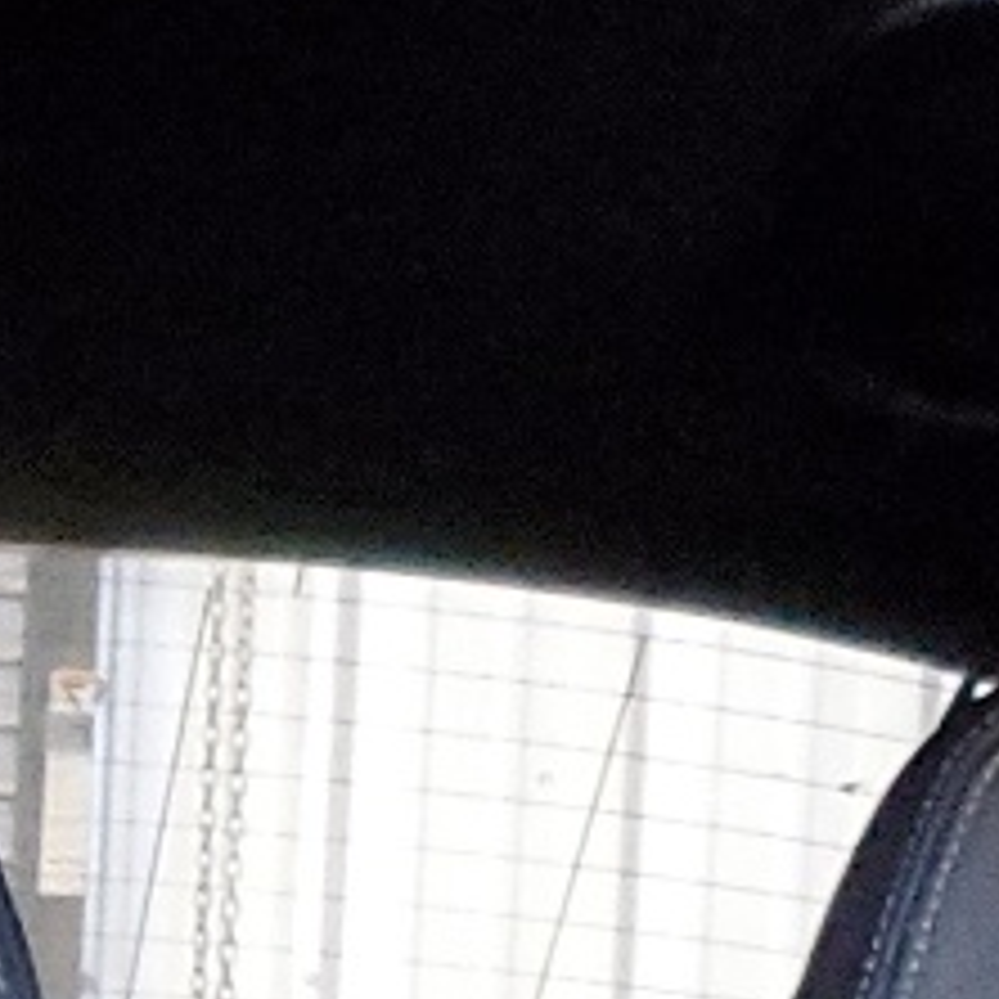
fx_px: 5420
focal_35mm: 166
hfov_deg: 10.1
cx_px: -576
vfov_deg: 9.9
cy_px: 1840
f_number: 1.5
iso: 628
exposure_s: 1/15
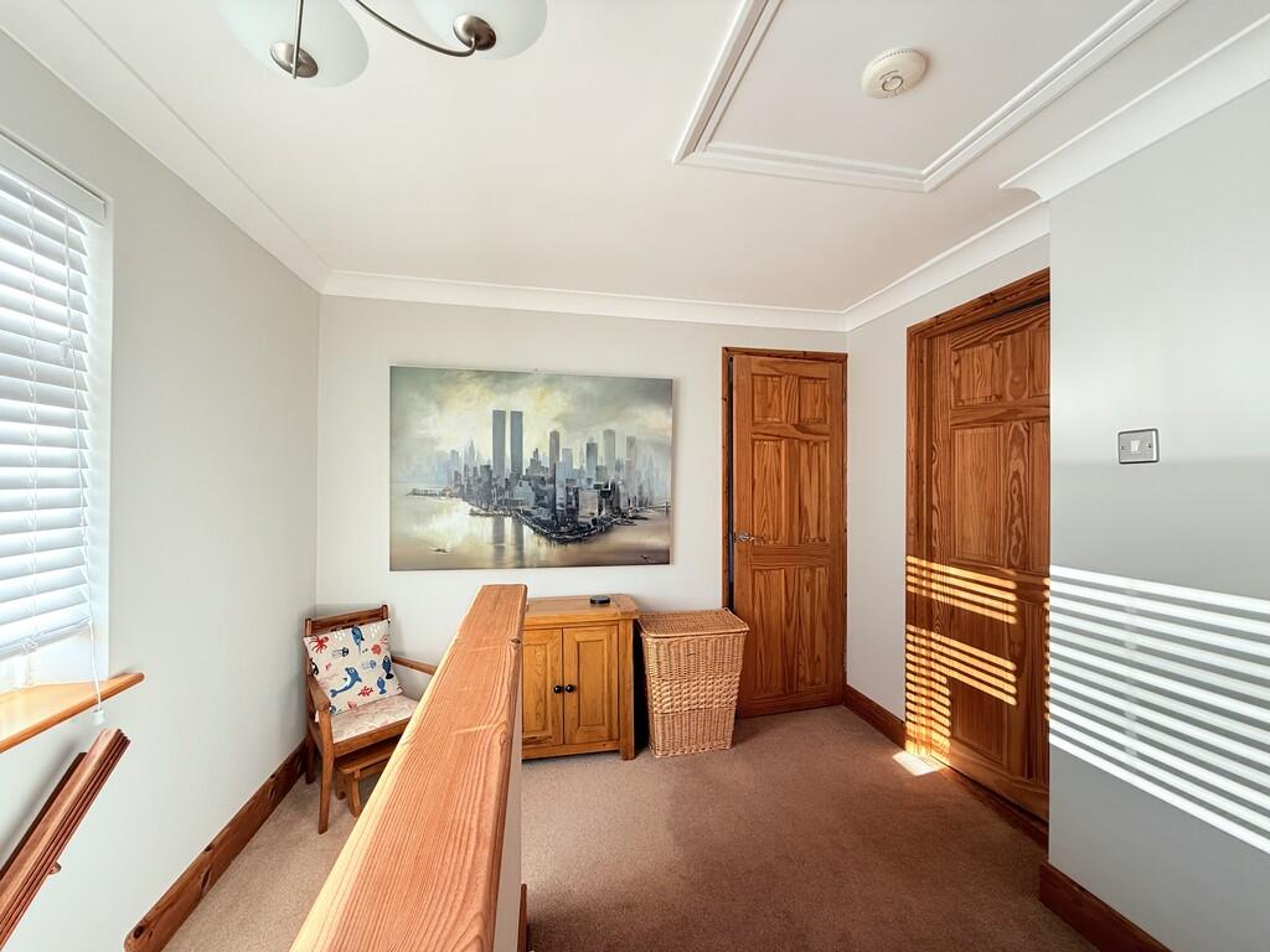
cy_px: 476
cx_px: 635
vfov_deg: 85.7
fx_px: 514
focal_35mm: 14
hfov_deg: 102.1
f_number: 2.2
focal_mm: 2.22
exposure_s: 1/99
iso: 100
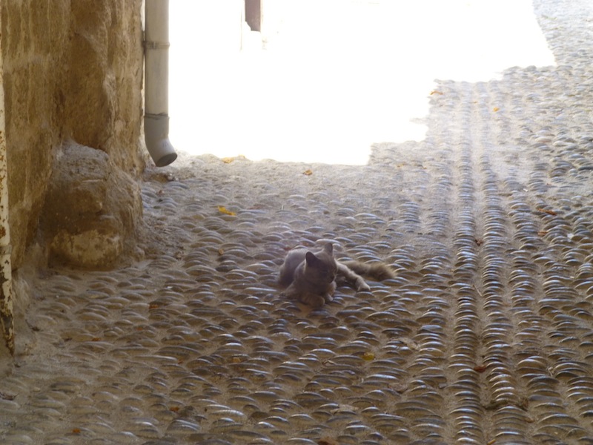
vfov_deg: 16.1
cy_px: 222
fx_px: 1576
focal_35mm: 92
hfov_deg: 21.3
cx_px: 296
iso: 160
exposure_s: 1/80
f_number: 5.2
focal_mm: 16.5
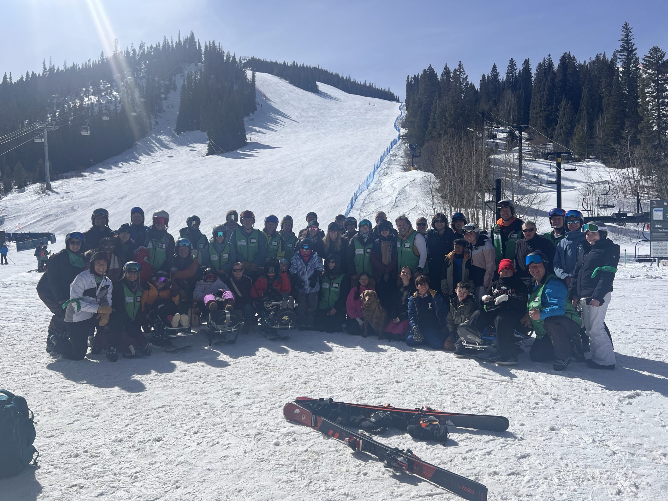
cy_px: 250
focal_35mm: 26
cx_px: 334
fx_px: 502
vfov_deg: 53.1
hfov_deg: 67.3
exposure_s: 1/10309
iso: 50
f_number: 1.5
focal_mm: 5.7
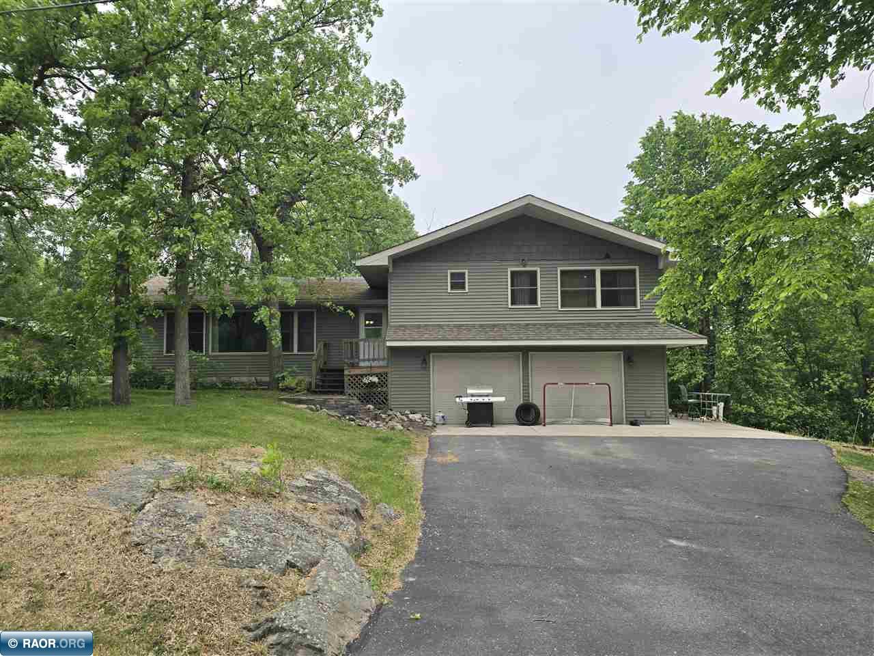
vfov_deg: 58.9
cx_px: 437
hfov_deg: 73.9
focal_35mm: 23
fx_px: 581
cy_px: 328
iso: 20
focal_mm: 6.3
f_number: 1.7
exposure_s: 1/182
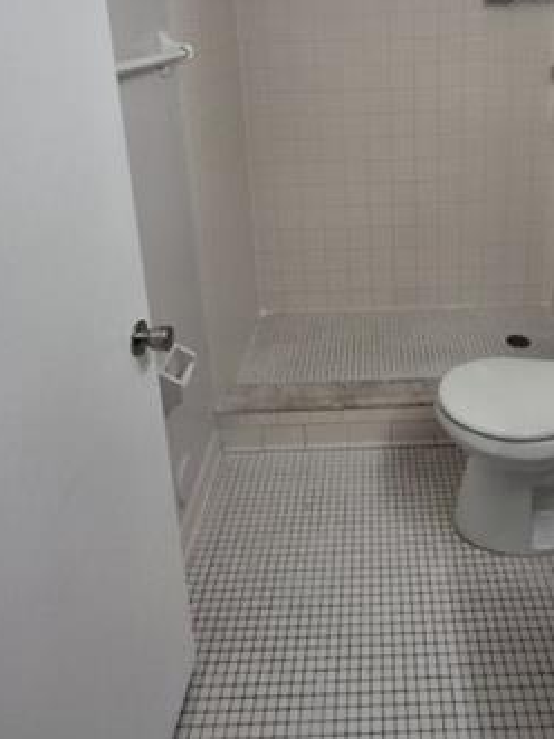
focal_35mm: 29
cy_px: 165
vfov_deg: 57.8
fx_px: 619
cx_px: 382
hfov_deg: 47.2
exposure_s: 1/60
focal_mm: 1.64
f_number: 2.2
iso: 50
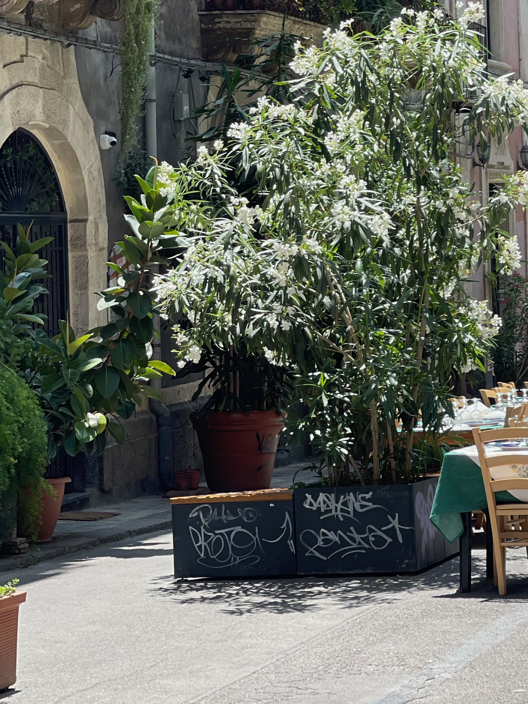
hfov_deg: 12.9
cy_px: 89
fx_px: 2339
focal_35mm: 115
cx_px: 375
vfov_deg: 16.9
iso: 32
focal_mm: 7.5
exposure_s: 1/416
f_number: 2.2
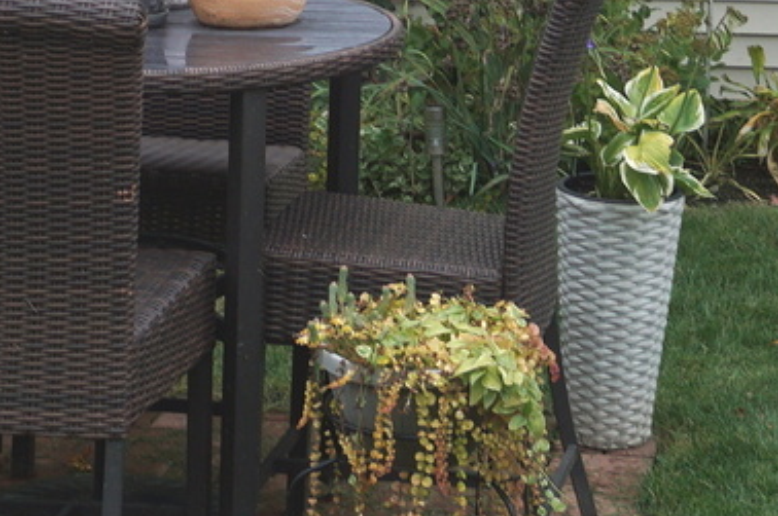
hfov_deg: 15.8
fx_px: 2784
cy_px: -569
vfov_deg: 9.7
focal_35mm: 129
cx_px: 628
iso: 100
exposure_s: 1/80
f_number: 5
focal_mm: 20
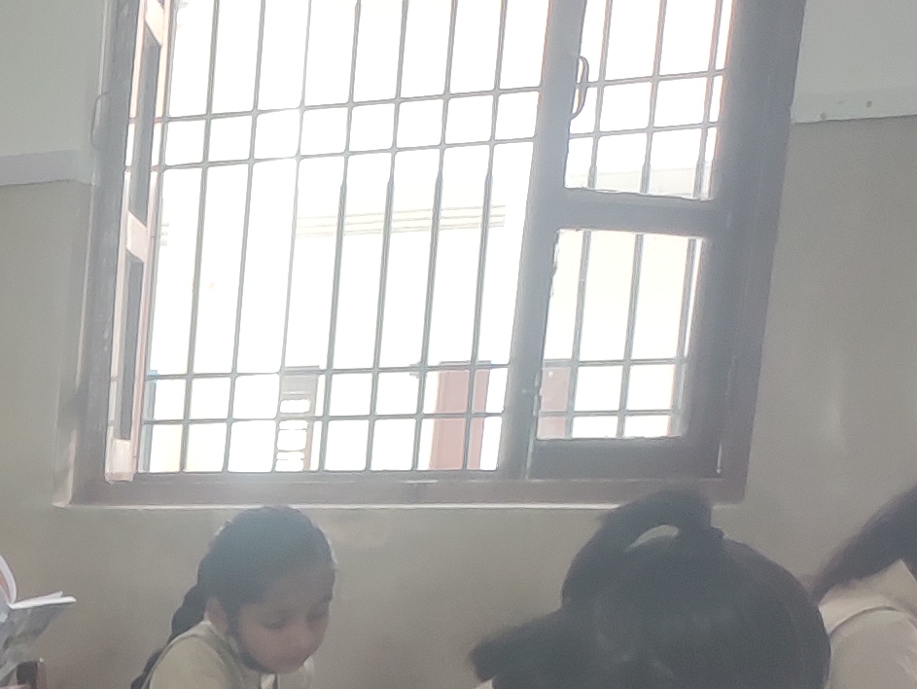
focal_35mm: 106
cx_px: -880
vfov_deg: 12.8
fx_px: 2809
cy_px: 1190
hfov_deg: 15.2
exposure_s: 1/33
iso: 236
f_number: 1.79
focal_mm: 4.74
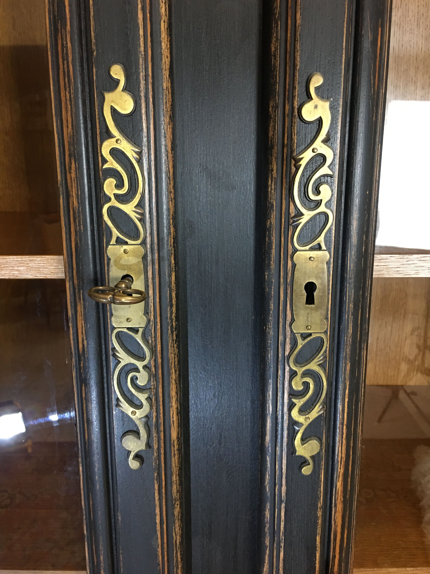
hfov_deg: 48.2
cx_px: 215
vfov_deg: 61.7
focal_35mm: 29
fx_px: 480
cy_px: 287
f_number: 2.2
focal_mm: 4.15
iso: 100
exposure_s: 1/10
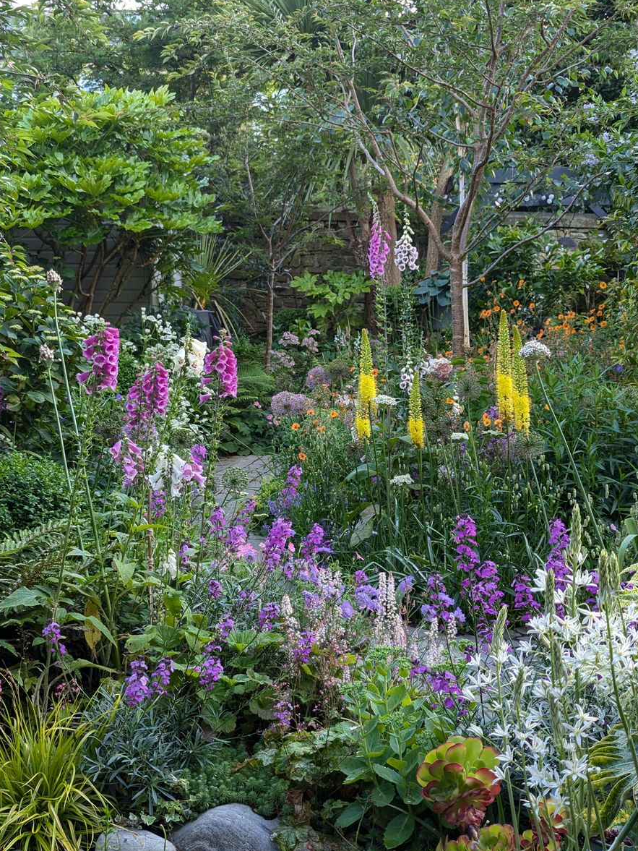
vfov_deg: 38.9
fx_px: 1204
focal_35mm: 49
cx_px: 321
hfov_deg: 29.7
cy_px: 427
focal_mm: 6.81
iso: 40
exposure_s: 1/136
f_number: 1.85
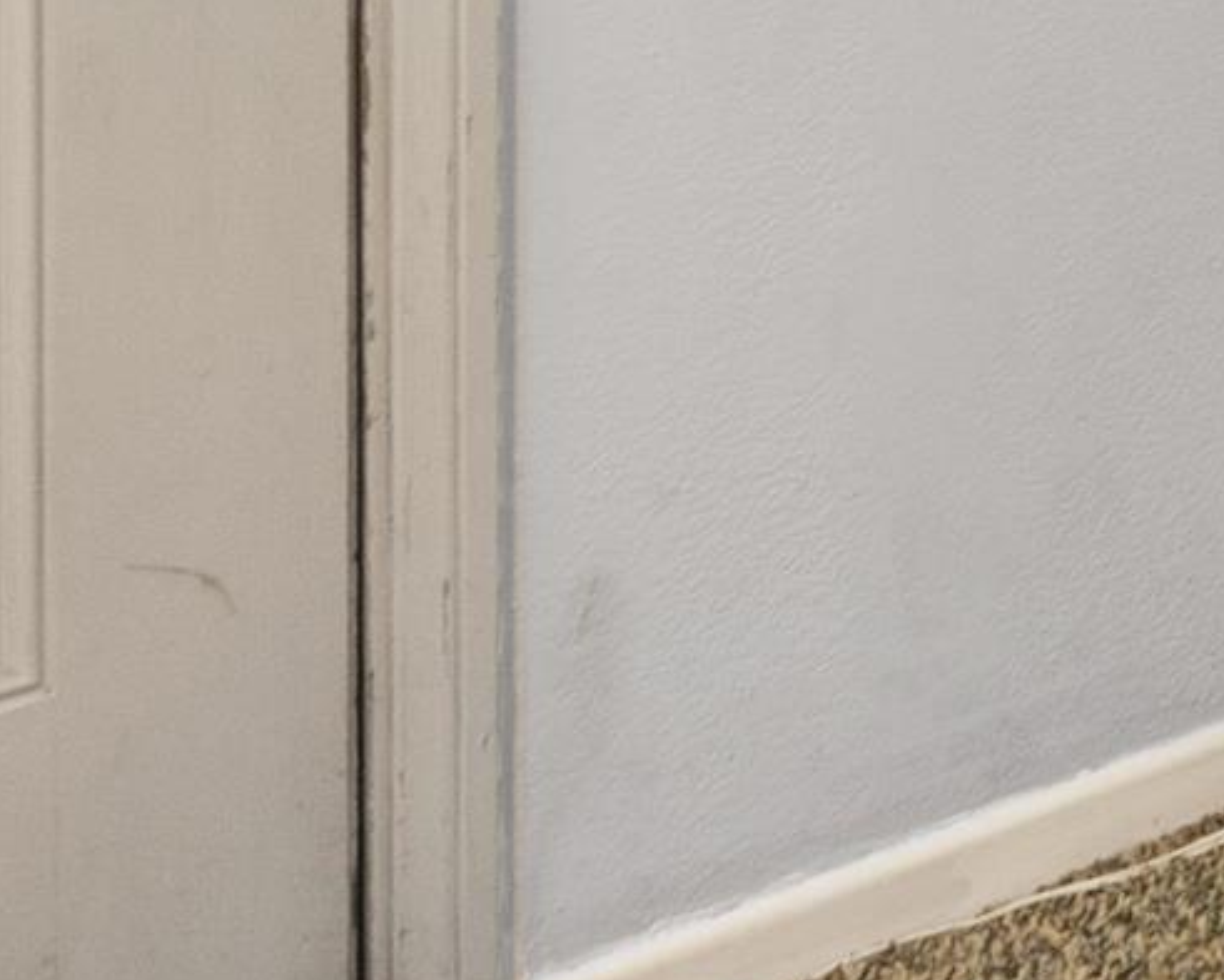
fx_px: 3406
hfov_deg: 15.3
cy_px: -1022
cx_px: 2627
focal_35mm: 94
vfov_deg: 13.7
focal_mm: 16
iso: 400
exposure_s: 2.5
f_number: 7.1
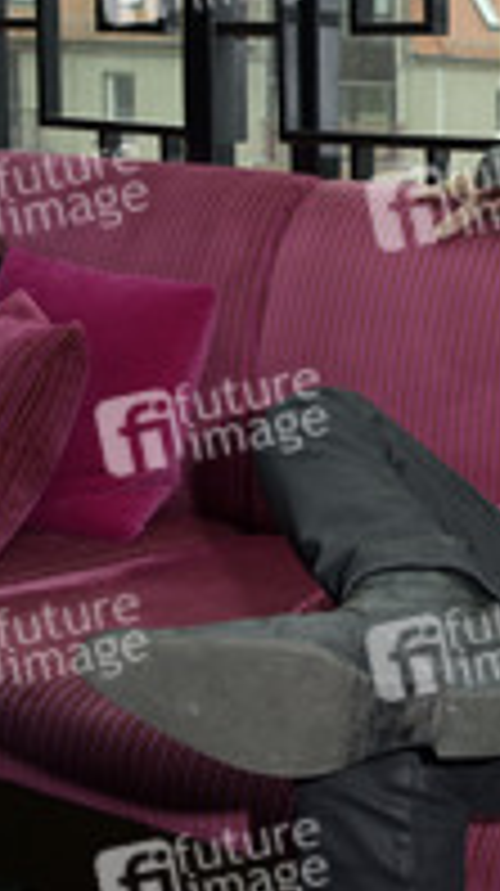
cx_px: 993
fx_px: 1749
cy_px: 310
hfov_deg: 13.8
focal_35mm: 74
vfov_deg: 28.5
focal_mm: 31
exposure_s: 1/125
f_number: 6.3
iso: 640
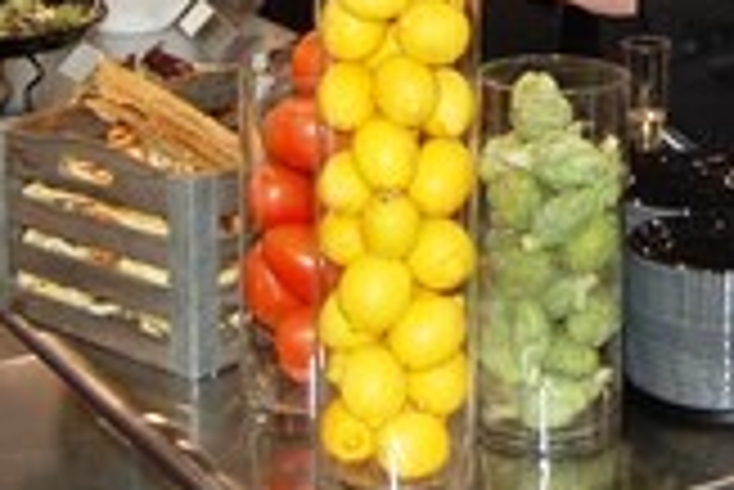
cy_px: -207
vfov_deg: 13.0
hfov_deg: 20.1
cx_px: 500
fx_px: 2061
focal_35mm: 101
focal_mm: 22
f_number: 3.8
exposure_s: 1/60
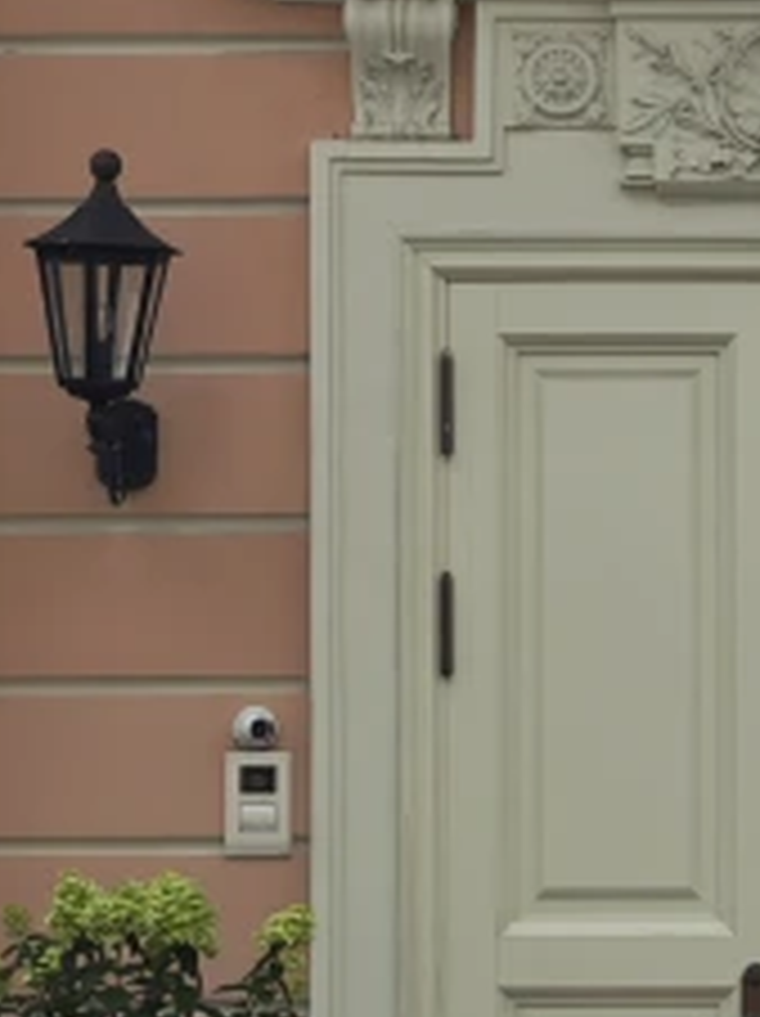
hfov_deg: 7.9
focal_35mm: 186
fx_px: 5455
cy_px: 544
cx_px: 827
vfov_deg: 10.6
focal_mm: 8.72
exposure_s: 1/2315
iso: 50
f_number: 2
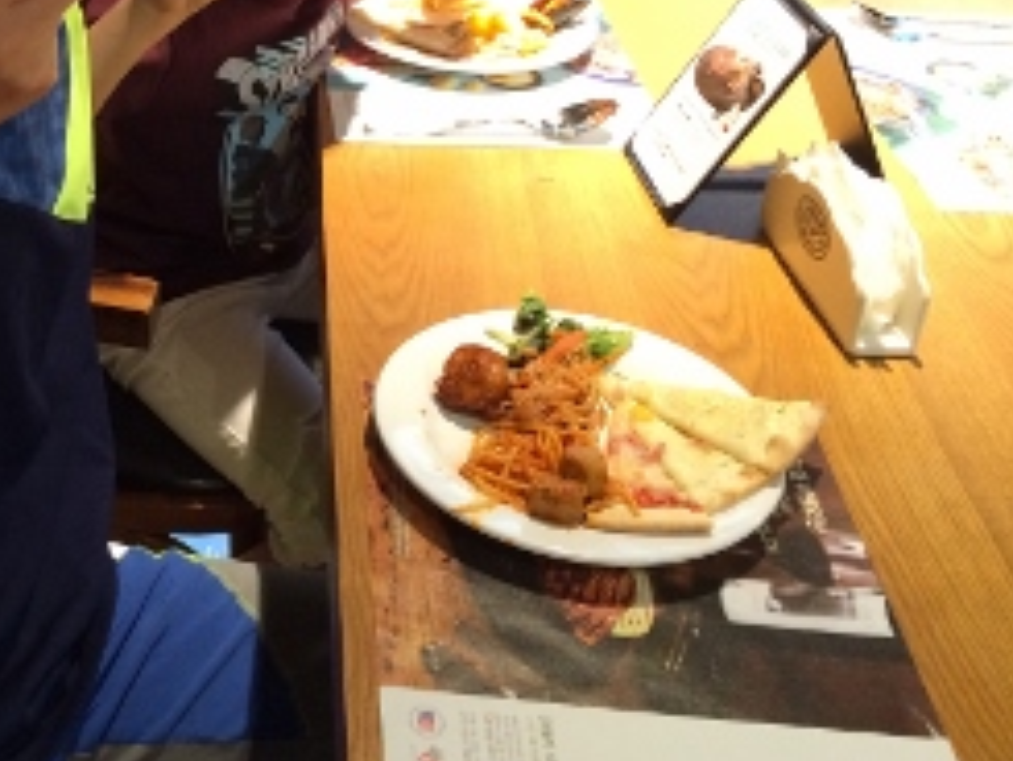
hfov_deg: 33.2
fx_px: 1610
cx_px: 112
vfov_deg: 26.1
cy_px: 153
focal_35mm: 55
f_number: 2.2
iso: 200
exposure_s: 1/30
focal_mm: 4.12
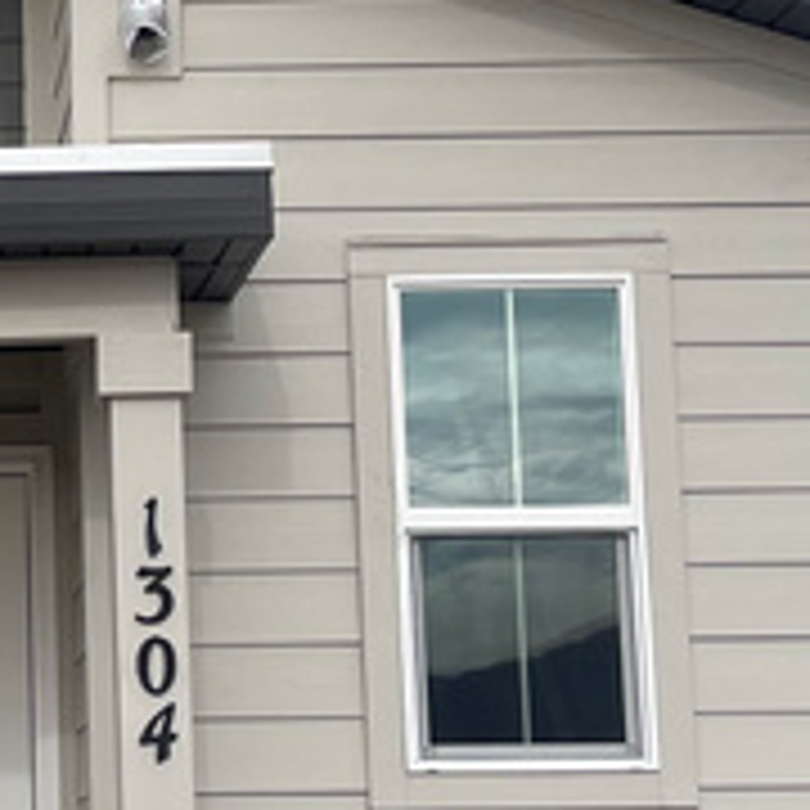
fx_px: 3336
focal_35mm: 126
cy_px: 342
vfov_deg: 13.8
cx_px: -230
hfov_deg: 13.4
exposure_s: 1/2786
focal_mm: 5.1
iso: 32
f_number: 1.6
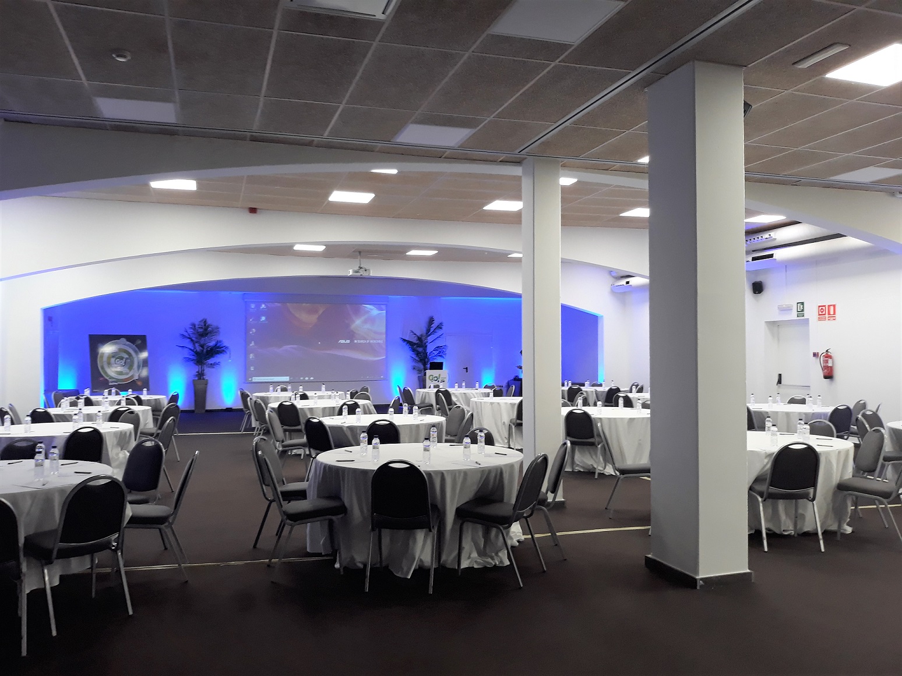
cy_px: 338
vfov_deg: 51.4
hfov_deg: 65.3
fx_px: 704
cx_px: 451
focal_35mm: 27
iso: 125
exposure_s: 1/50
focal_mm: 3.71
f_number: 1.7
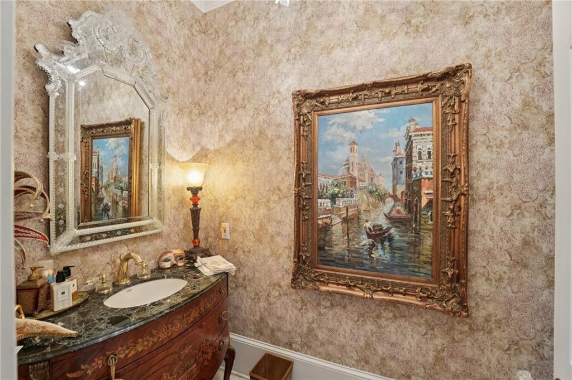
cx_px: 286
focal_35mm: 14
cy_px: 190
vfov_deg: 81.1
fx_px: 222
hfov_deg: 104.3
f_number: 8
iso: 320
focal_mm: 14
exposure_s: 1/3.33
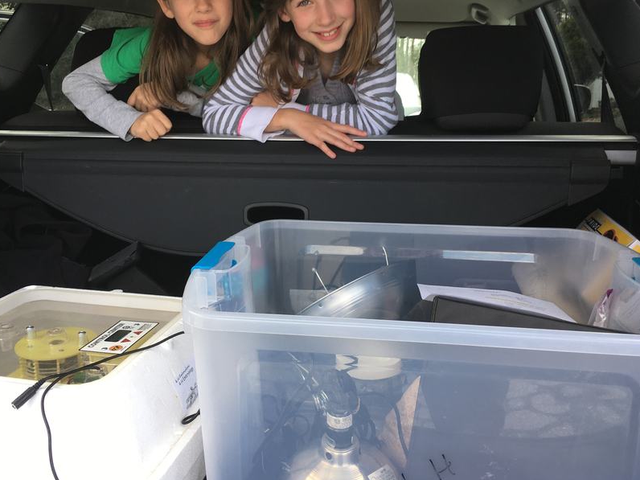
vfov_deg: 41.7
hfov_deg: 53.9
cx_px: 287
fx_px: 629
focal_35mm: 34
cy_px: 216
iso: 25
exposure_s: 1/154
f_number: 2.2
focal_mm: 4.15
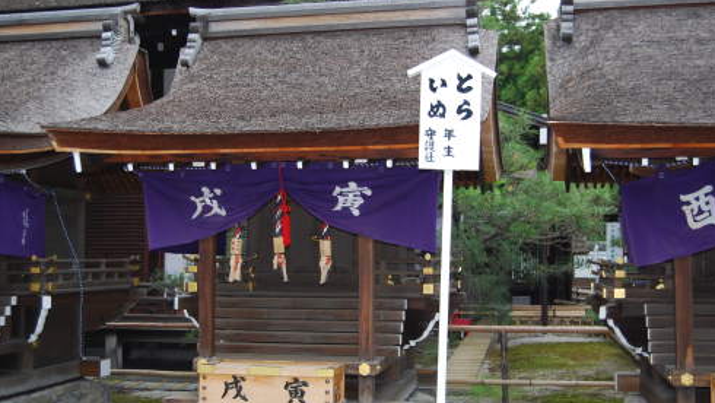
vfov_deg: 26.6
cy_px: 204
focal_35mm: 45
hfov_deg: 45.5
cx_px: 363
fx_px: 853
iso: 200
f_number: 4.2
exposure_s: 1/60
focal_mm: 28
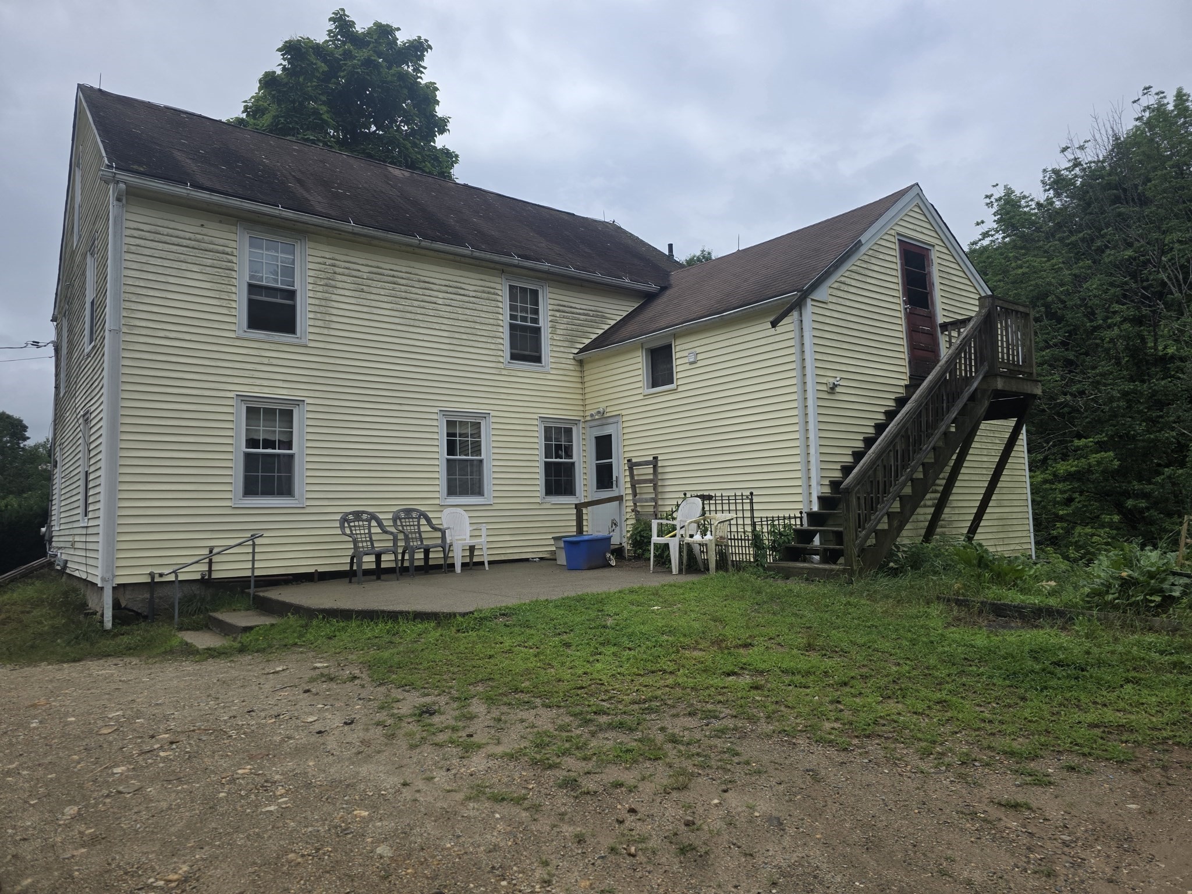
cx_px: 596
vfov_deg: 58.9
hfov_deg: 73.9
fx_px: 792
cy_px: 447
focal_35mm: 23
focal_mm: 6.3
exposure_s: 1/7944
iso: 80
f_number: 1.7
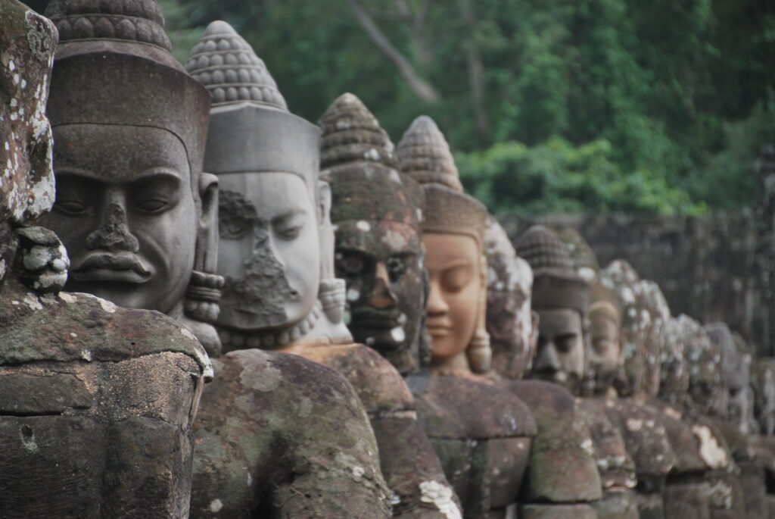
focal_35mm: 210
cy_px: 260
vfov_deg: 6.6
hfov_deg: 9.8
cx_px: 388
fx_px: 4525
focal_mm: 140
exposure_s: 1/500
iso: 320
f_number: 6
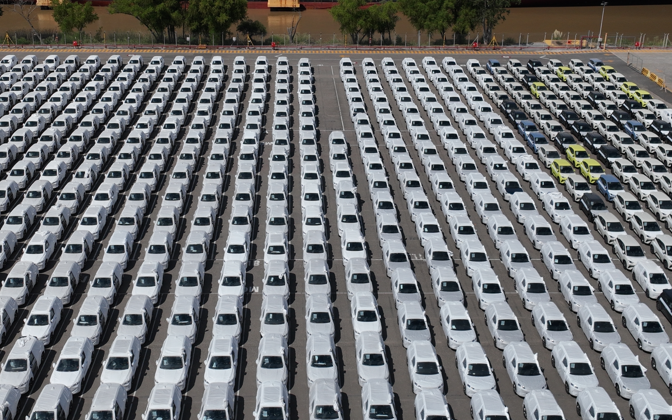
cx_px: 311
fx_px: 806
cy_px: 180
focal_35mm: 44
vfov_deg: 29.2
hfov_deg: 45.2
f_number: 2.8
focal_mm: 12.29
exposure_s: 1/200
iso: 100
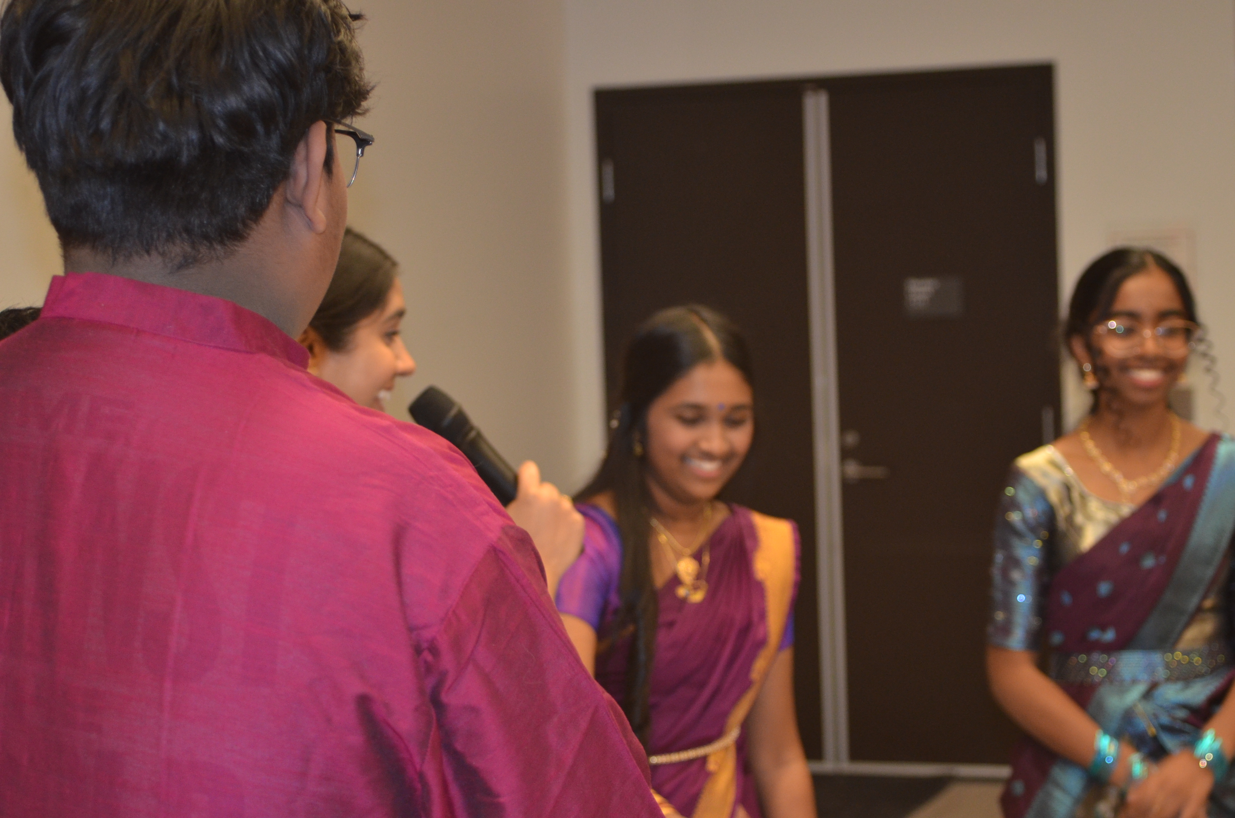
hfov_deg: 22.7
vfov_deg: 15.1
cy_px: 409
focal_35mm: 90
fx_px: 3081
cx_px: 618
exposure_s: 1/60
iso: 800
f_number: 5
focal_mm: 60
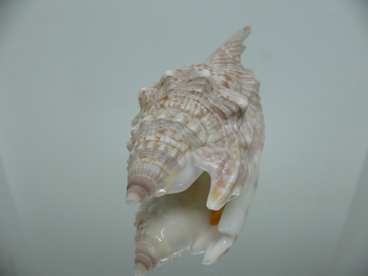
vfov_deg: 40.7
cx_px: 184
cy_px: 138
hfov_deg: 52.6
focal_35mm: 35
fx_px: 372
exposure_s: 1/60
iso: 200
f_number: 2.8
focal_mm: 4.6
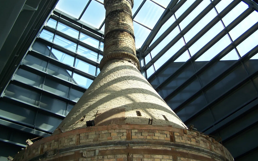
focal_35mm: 41
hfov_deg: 48.2
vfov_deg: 31.2
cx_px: 129
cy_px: 70
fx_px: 288
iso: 80
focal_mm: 6.3
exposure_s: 1/180
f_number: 2.8
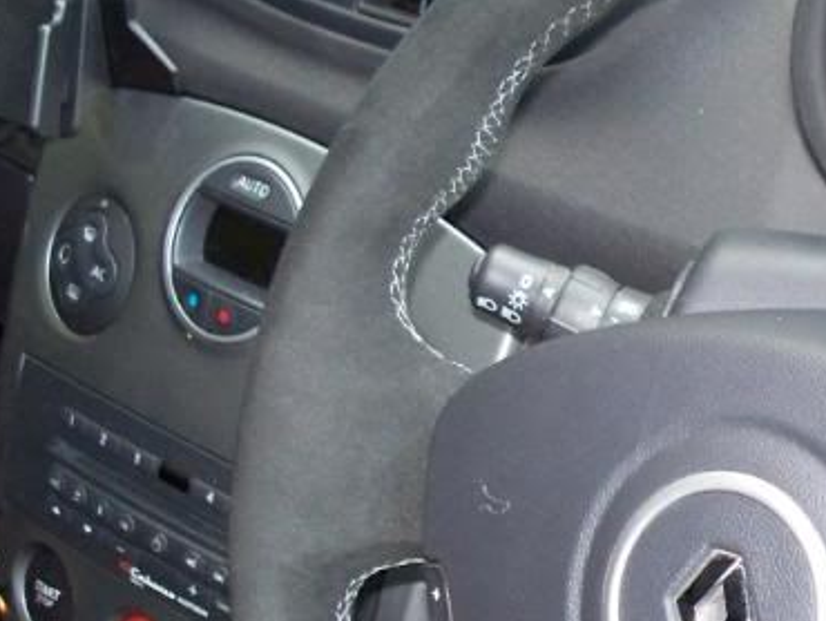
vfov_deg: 11.4
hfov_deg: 15.0
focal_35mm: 130
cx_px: 775
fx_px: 3104
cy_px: 497
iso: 200
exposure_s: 1/30
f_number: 2.9
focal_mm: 9.9
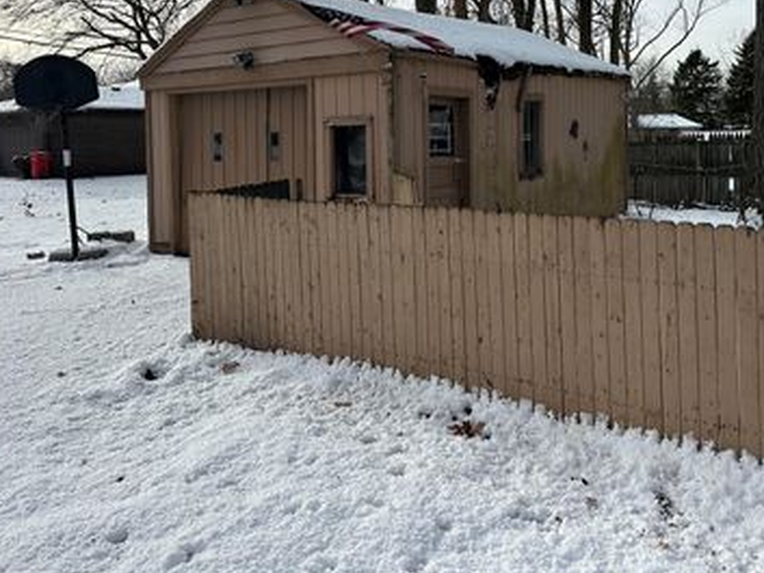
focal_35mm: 34
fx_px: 751
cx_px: 483
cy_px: 172
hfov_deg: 53.3
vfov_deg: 41.0
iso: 80
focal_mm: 6.86
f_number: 1.78
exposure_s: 1/5000
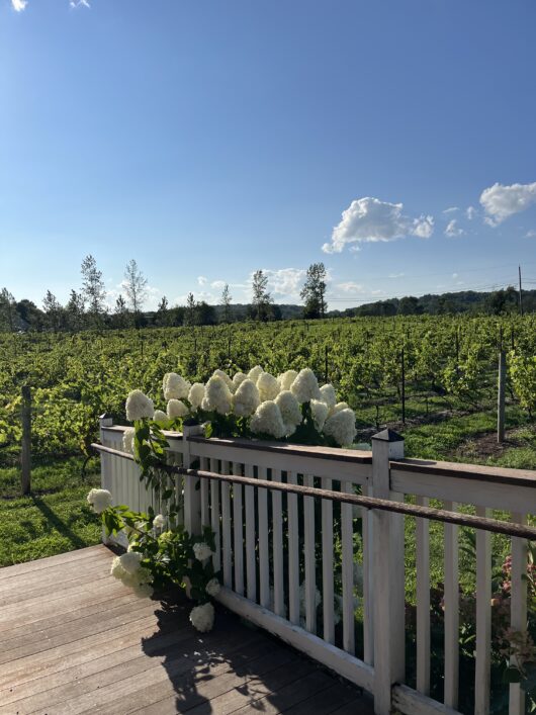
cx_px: 268
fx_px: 537
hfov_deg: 53.0
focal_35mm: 26
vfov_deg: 67.3
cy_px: 358
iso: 50
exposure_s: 1/7353
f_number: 1.6
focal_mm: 5.1
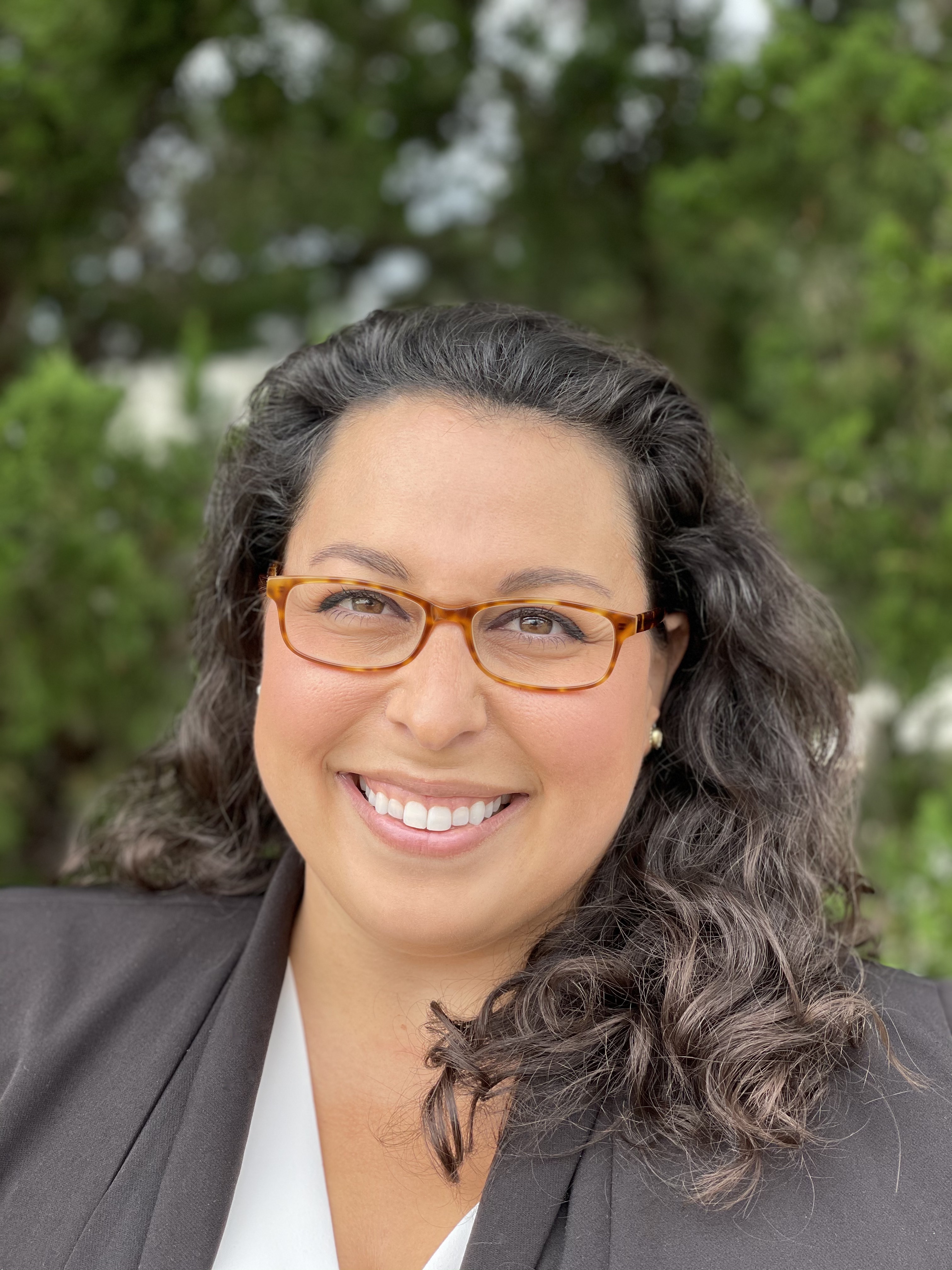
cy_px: 635
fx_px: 1907
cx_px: 476
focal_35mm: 52
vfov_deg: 36.8
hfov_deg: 28.0
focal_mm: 6
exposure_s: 1/195
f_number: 2
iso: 25
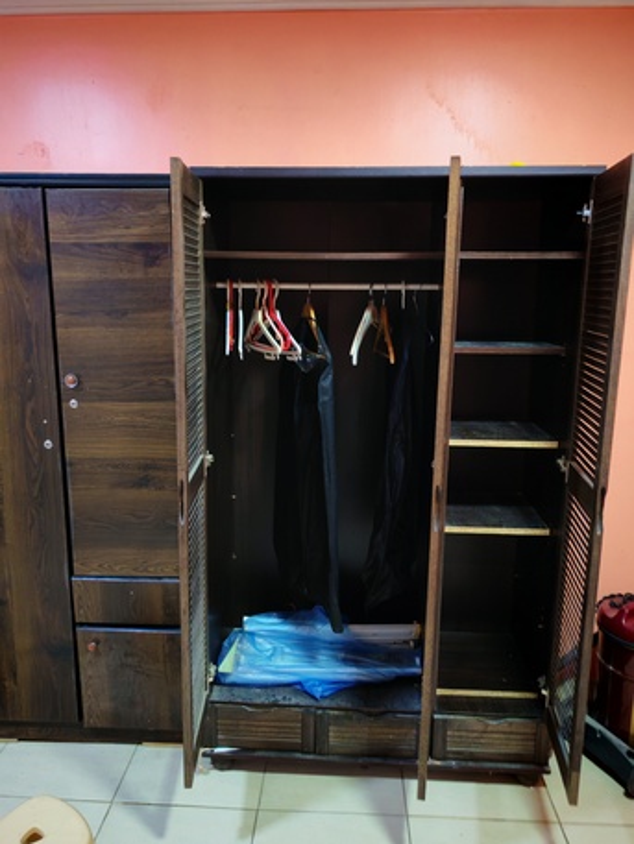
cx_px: 317
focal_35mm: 27
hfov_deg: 51.4
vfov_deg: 65.3
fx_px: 659
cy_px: 422
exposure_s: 1/24
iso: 1000
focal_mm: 5.52
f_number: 1.95
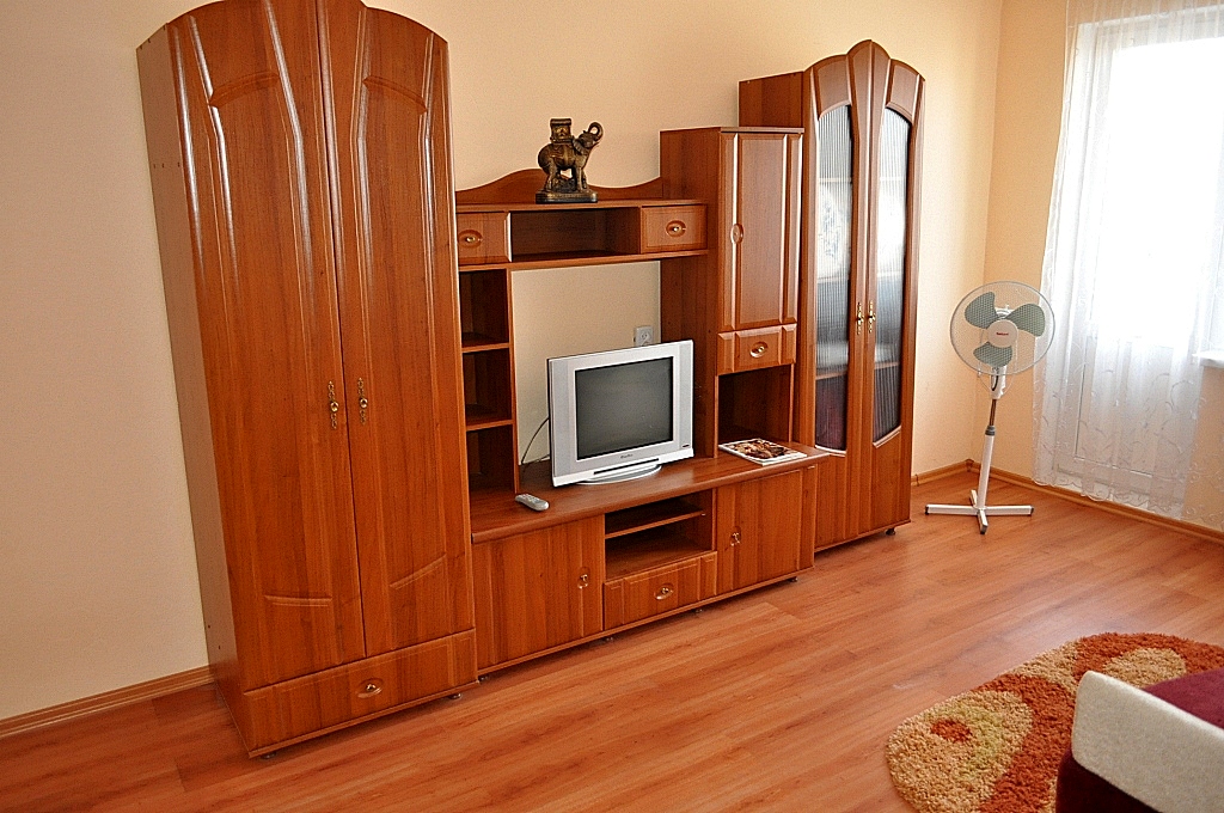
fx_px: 917
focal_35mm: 27
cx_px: 612
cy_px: 406
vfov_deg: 47.8
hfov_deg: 67.4
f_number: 3.5
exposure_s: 1/125
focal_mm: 18
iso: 800
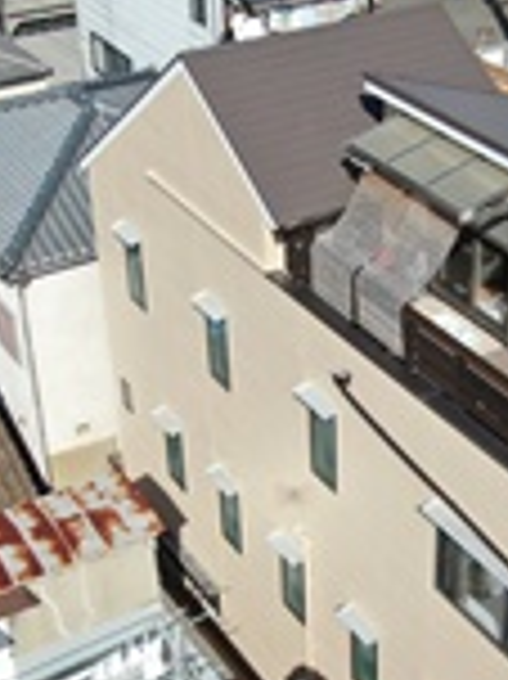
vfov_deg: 27.0
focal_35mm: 72
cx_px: 360
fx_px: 1411
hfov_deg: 20.3
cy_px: 405
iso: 100
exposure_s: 1/1250
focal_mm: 5.33
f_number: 3.1
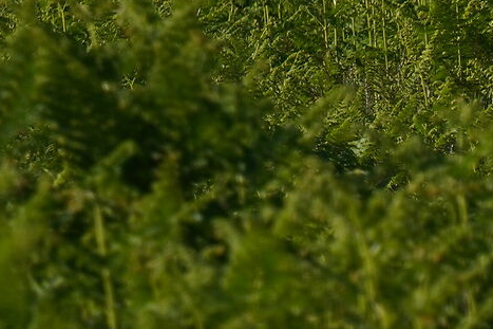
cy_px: -122
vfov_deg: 0.9
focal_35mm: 1542
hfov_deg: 1.3
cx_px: -736
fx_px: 21108
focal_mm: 200
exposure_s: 1/320
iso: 125
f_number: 9
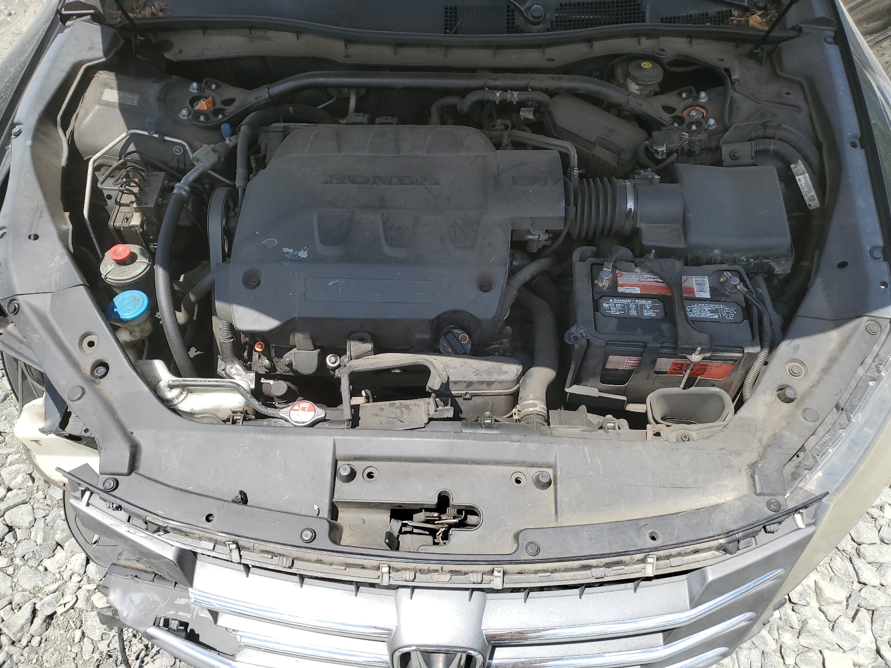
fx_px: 669
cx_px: 446
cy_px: 334
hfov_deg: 67.3
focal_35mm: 26
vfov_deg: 53.1
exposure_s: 1/2000
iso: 50
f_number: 1.5
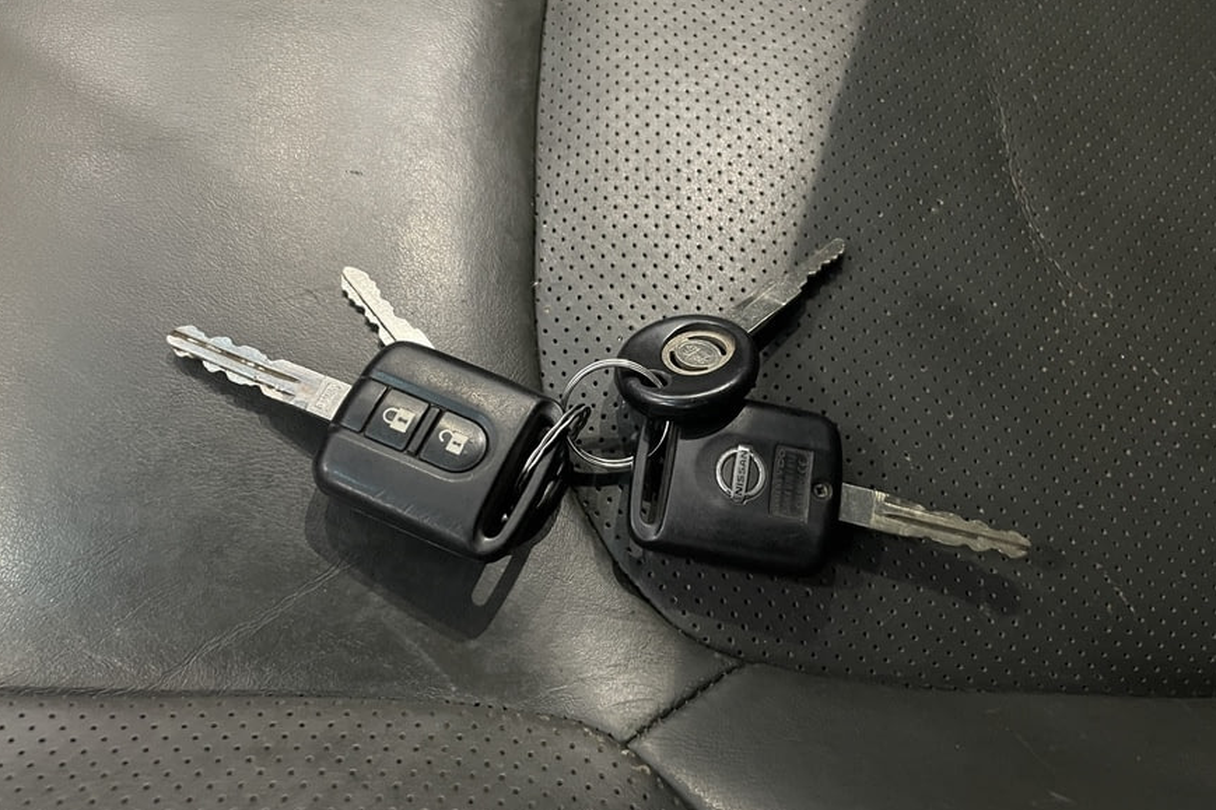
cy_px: 419
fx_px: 946
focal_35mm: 28
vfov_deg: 46.4
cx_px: 610
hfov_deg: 65.5
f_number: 1.6
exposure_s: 1/25
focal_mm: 4.2
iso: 800
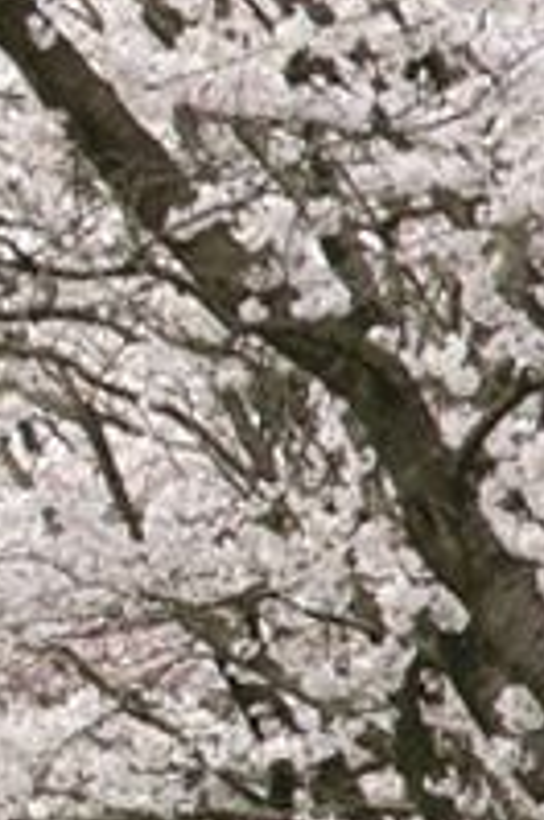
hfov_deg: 2.0
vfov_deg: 3.0
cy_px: 175
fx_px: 15613
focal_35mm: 686
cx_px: -738
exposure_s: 1/250
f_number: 8
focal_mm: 93
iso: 200
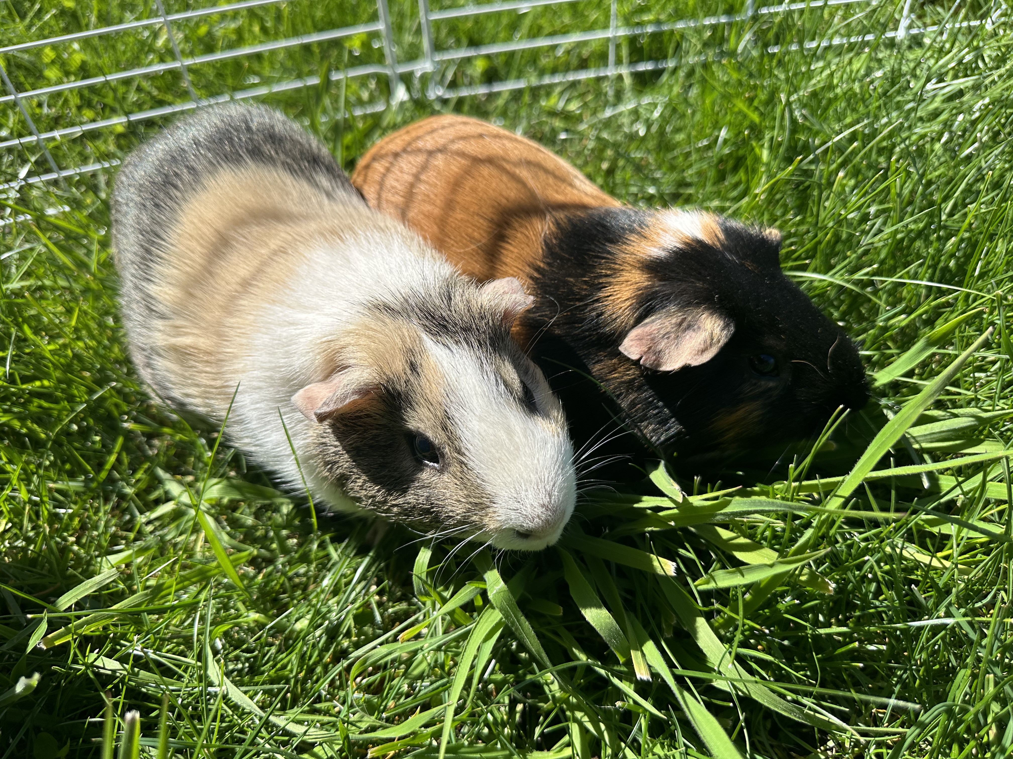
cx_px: 506
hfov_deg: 71.6
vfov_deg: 56.8
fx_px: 702
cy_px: 380
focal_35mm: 24
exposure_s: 1/2660
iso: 80
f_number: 1.78
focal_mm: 6.86
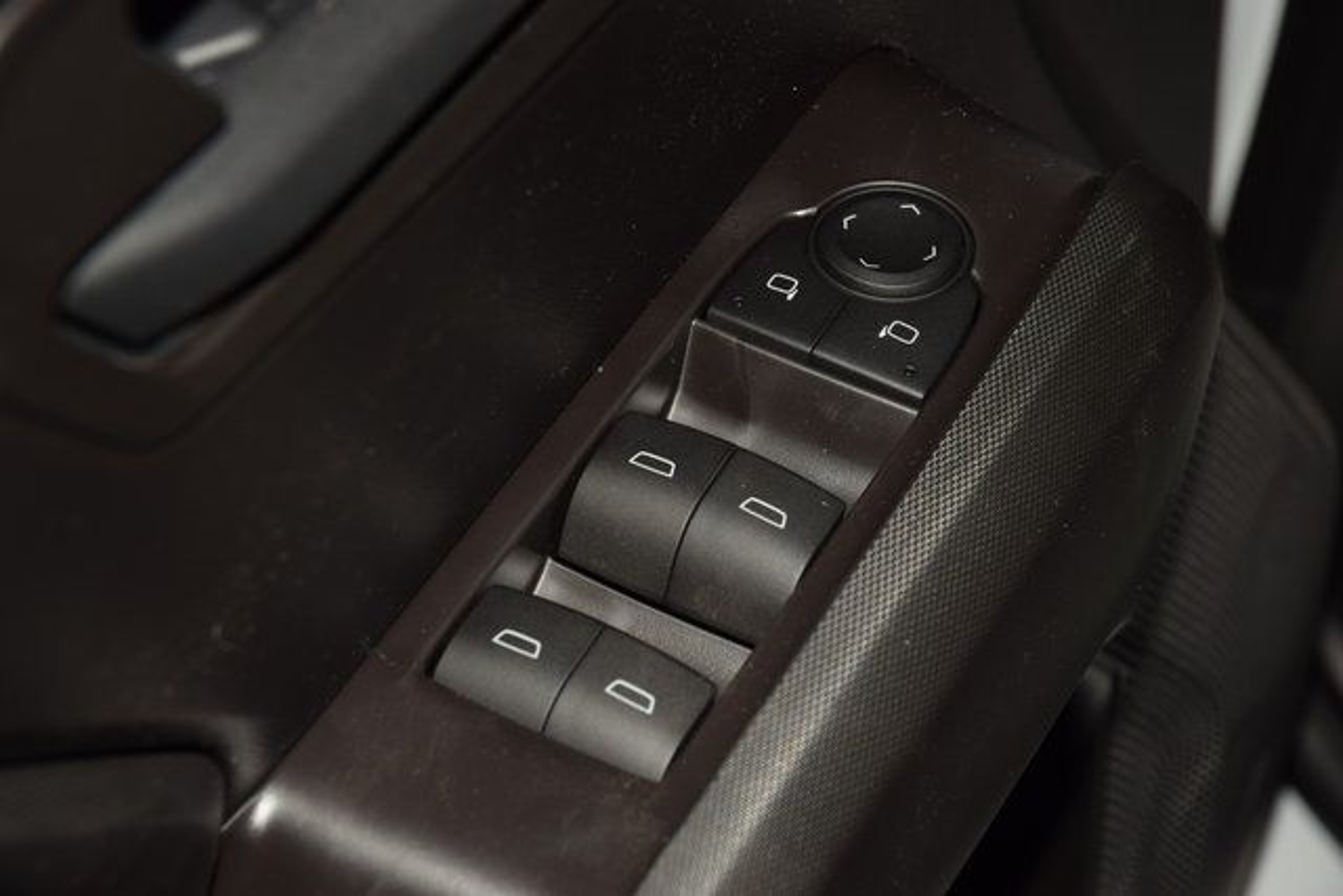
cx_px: 672
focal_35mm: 105
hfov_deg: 19.5
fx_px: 3918
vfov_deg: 13.0
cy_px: 448
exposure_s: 1/125
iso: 100
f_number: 8
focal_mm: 70
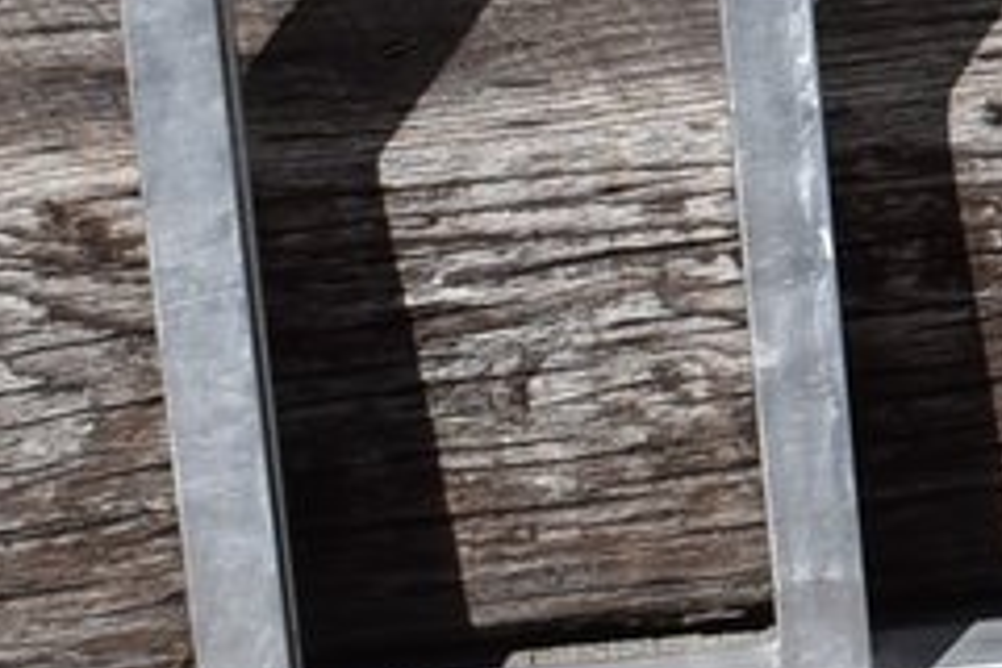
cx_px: 2492
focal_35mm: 287
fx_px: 7975
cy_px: -40
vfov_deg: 4.8
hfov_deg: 6.8
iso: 100
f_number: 10
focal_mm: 27
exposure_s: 1/400
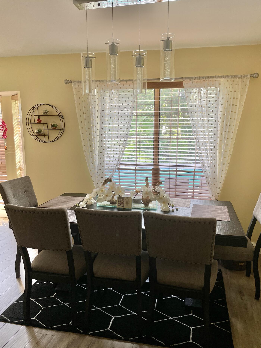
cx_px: 140
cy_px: 184
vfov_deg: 63.4
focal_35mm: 28
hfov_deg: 49.7
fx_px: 281
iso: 50
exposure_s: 1/121
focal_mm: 4.2
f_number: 1.6
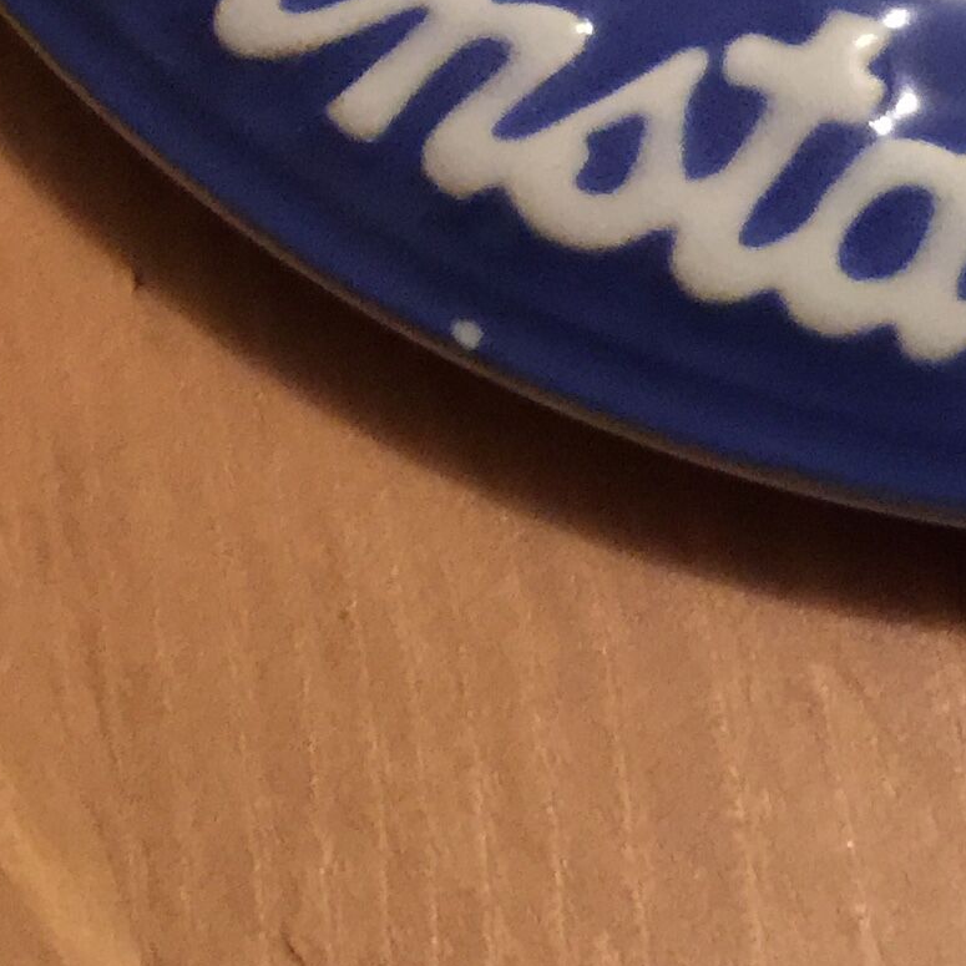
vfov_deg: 15.3
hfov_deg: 16.1
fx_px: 3410
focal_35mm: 108
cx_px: 718
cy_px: -335
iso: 125
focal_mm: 4.15
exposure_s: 1/8
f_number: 2.2
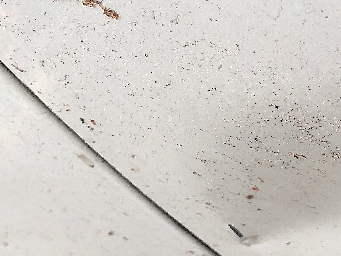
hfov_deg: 24.7
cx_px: 344
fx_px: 739
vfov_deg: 19.6
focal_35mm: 75
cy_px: 160
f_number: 1.8
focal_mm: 3.99
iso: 20
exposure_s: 1/369
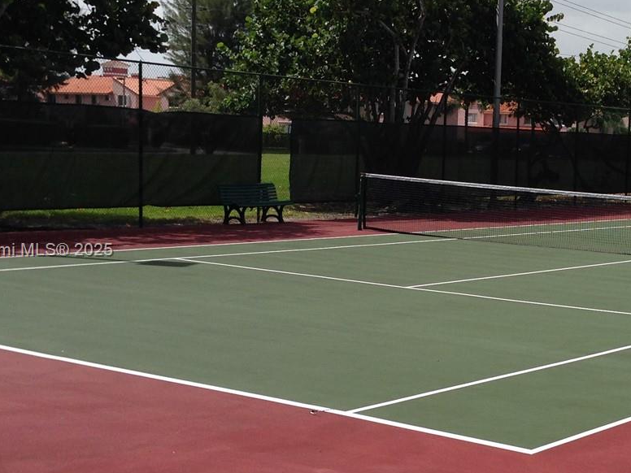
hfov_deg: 28.0
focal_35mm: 68
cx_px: 503
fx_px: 1240
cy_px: 251
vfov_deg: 21.6
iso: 50
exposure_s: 1/1938
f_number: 2.4
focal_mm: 4.12
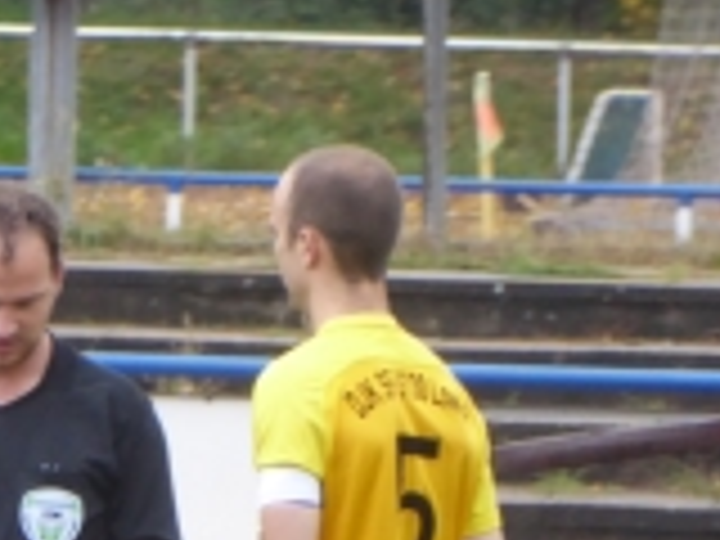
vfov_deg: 0.7
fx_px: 42057
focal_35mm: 2022
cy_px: 630
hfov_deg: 1.0
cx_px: -184
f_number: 8
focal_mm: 129
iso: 400
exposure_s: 1/80
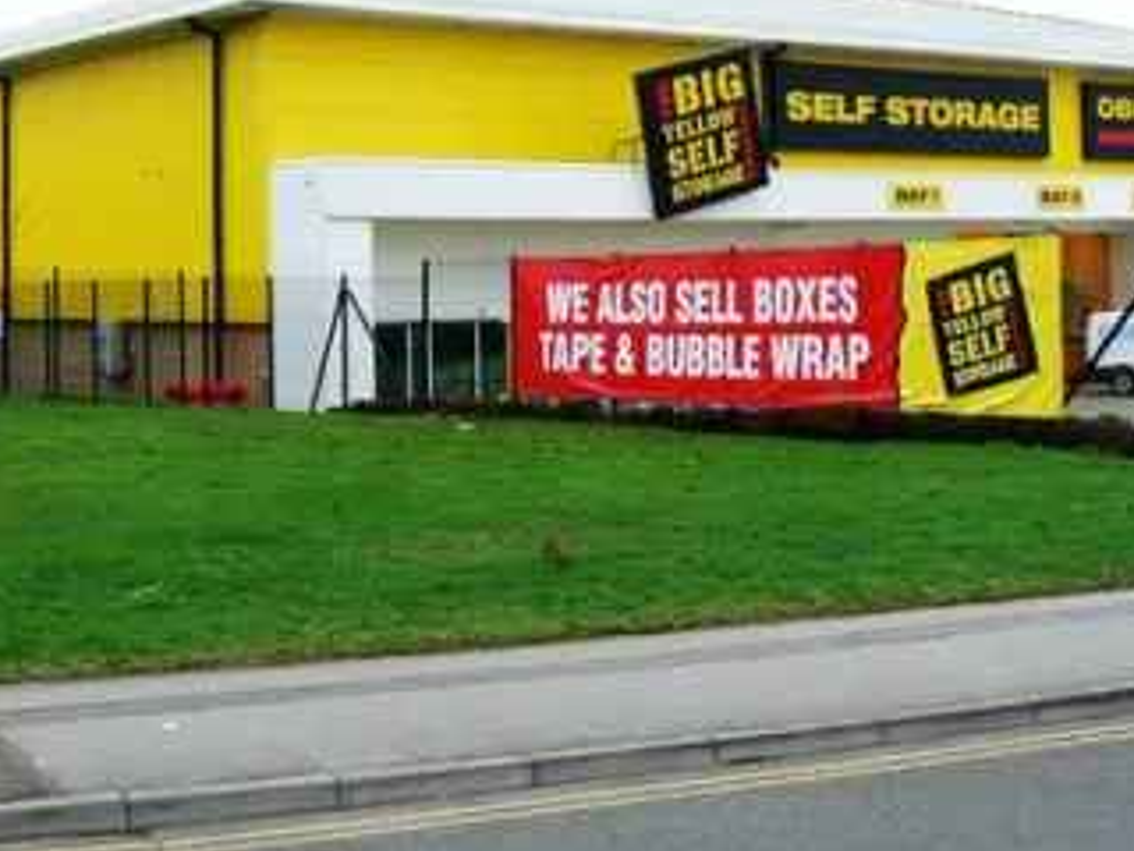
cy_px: 188
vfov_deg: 23.0
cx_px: 503
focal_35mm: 63
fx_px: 2064
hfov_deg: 30.7
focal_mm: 6
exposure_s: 1/60
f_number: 4
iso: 80
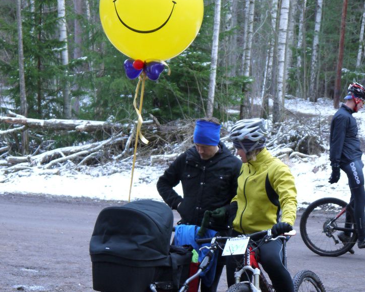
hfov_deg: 17.5
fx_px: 1188
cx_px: 182
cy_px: 180
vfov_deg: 14.0
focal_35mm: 110
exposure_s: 1/250
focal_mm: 42
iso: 320
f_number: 5.6
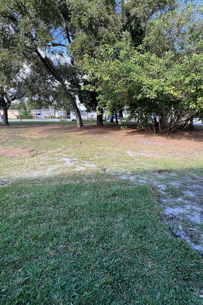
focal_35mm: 14
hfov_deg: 81.0
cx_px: 110
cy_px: 155
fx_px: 119
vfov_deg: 104.3
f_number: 1.8
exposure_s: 1/192
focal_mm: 1.57
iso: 32
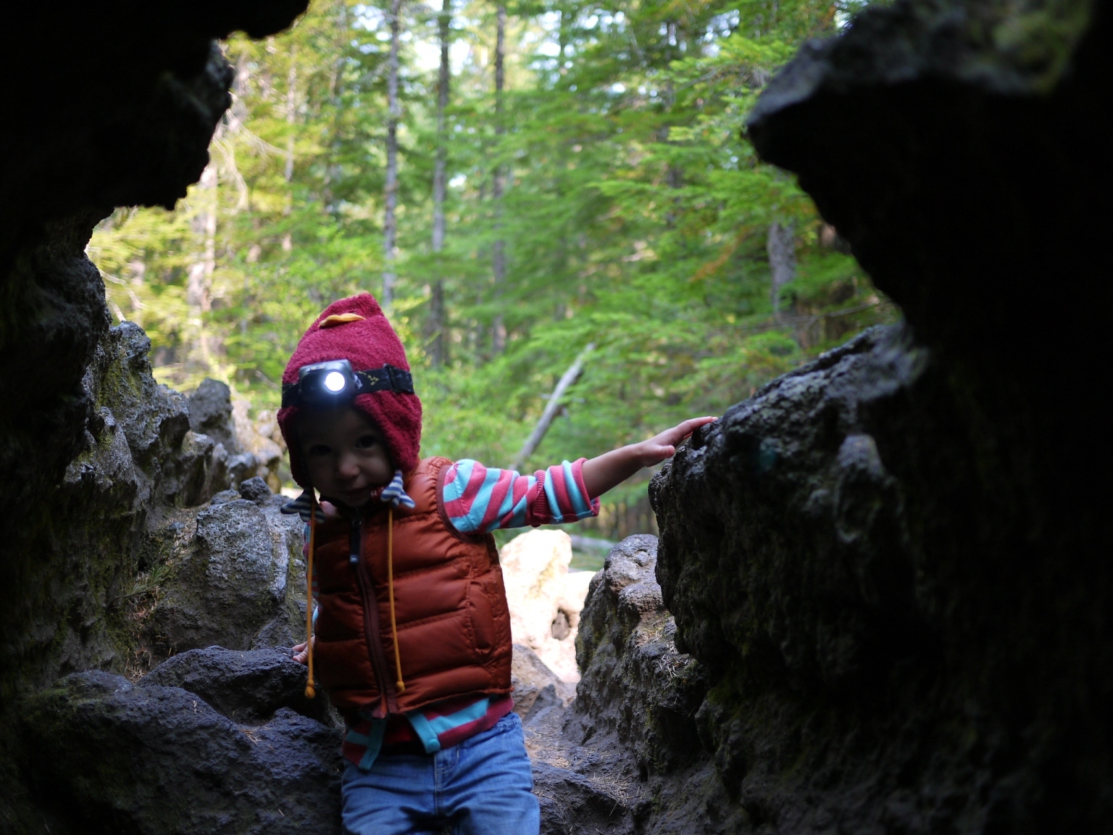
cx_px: 556
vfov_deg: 36.0
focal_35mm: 40
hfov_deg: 46.8
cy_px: 418
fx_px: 1286
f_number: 1.7
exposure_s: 1/250
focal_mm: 20
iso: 125
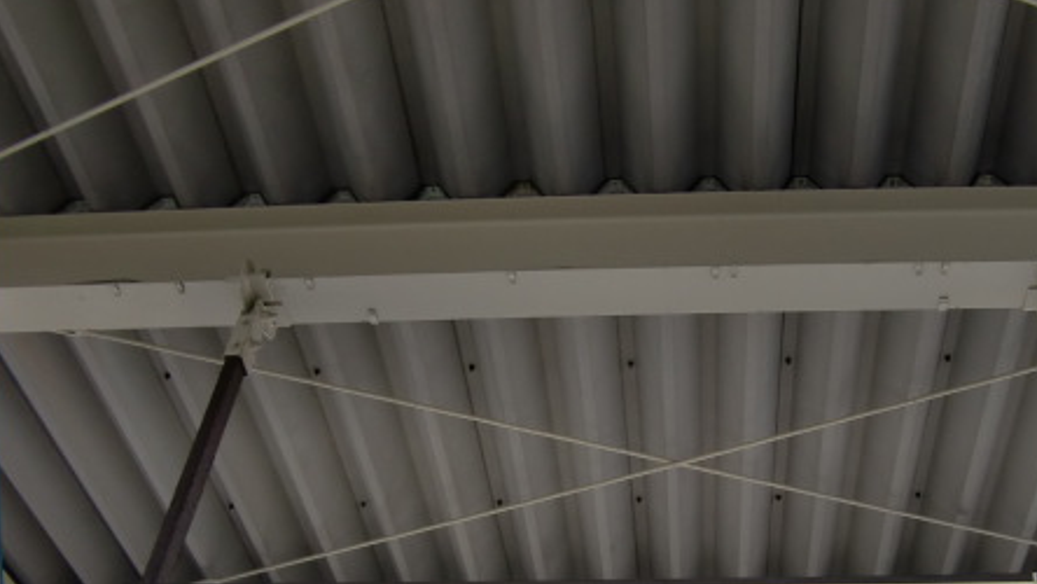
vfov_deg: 26.3
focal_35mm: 44
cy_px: 512
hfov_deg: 45.9
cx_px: 654
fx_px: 1210
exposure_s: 1/100
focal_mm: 4.9
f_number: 2.6
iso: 64
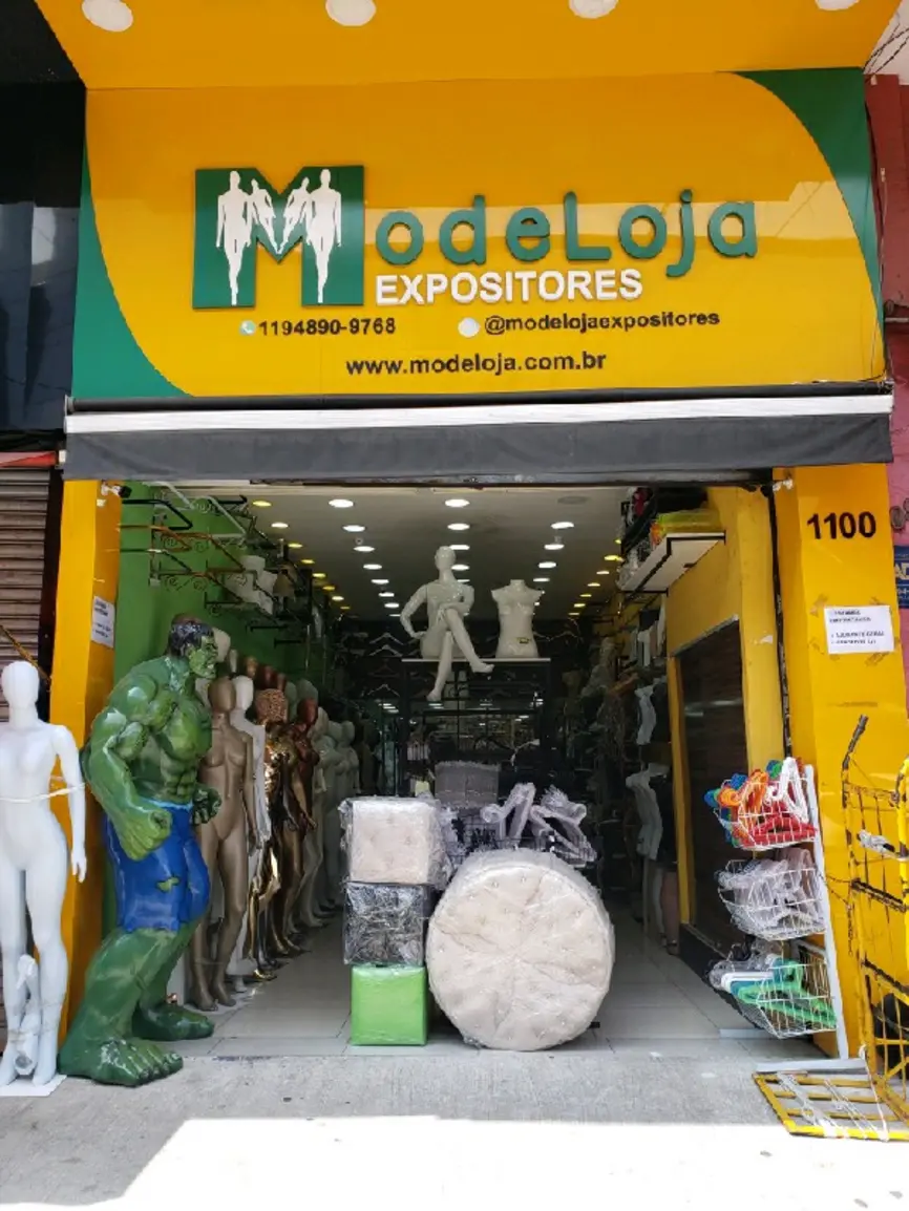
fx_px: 910
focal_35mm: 26
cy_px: 606
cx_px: 454
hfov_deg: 53.1
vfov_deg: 67.3
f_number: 2.4
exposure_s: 1/400
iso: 50
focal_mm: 4.3
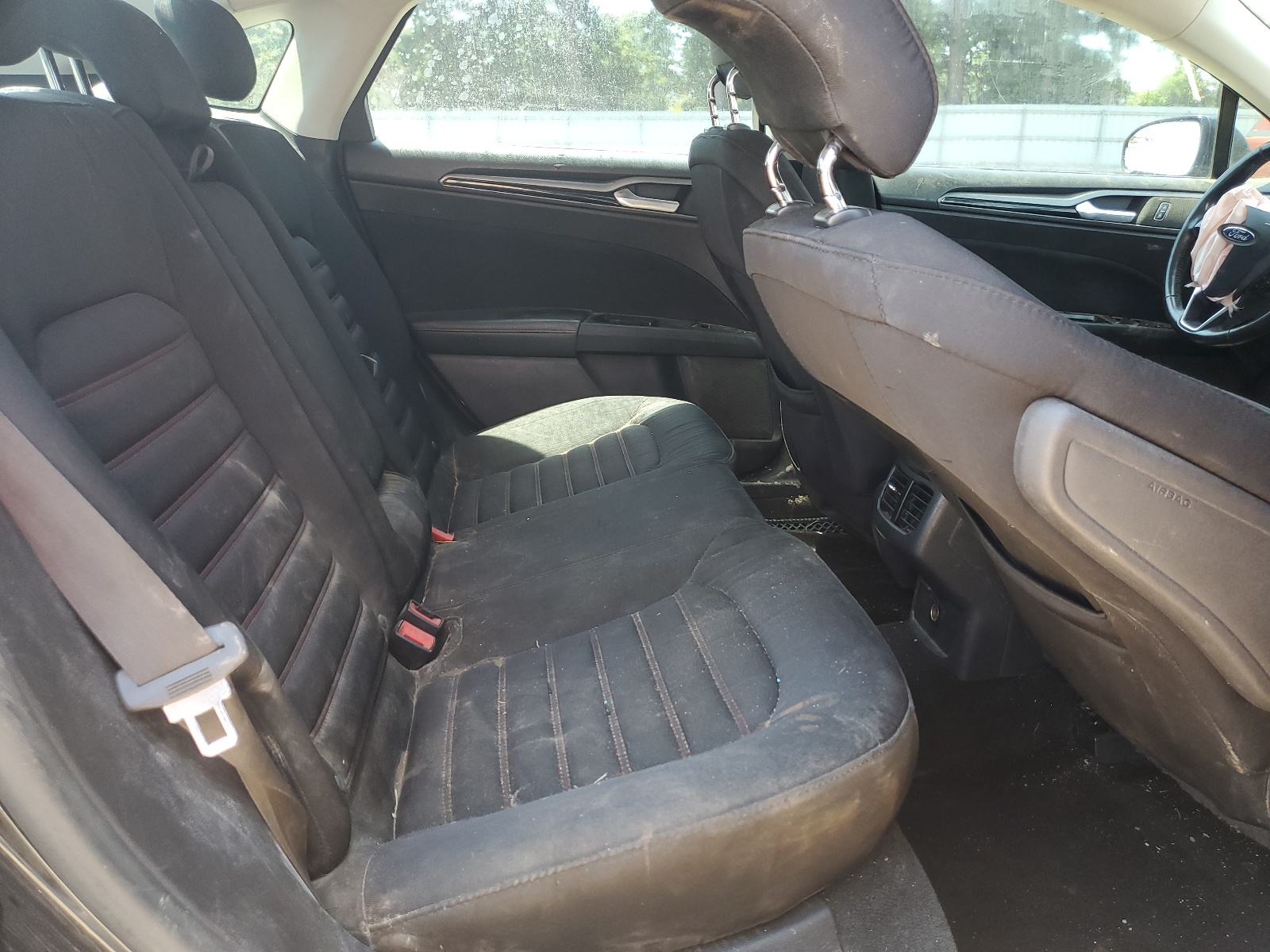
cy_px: 476
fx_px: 954
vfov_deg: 53.1
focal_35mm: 26
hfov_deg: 67.3
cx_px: 635
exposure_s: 1/120
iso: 68
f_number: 1.5
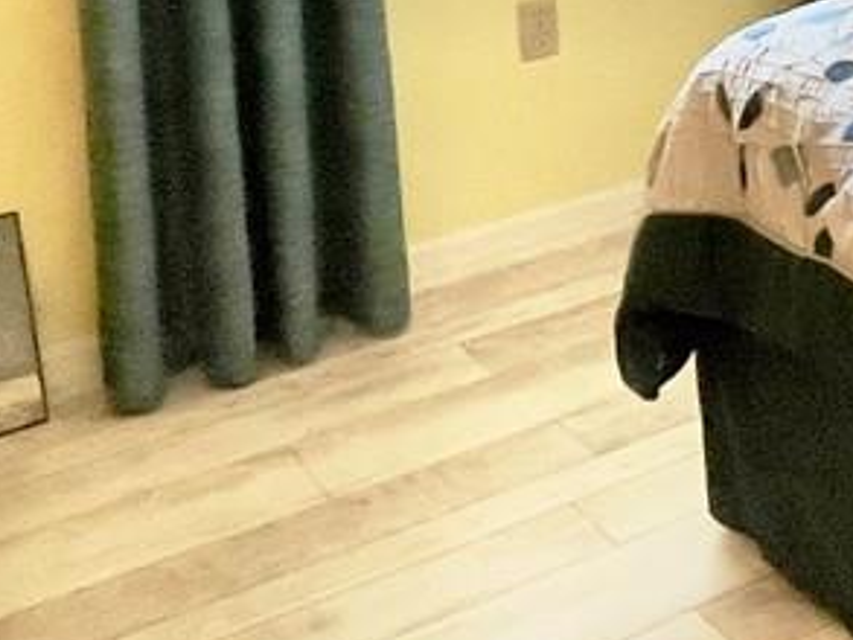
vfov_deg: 18.4
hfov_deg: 23.3
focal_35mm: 71
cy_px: -317
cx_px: 1188
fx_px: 1750
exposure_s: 1/60
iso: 320
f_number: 2.4
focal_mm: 1.54
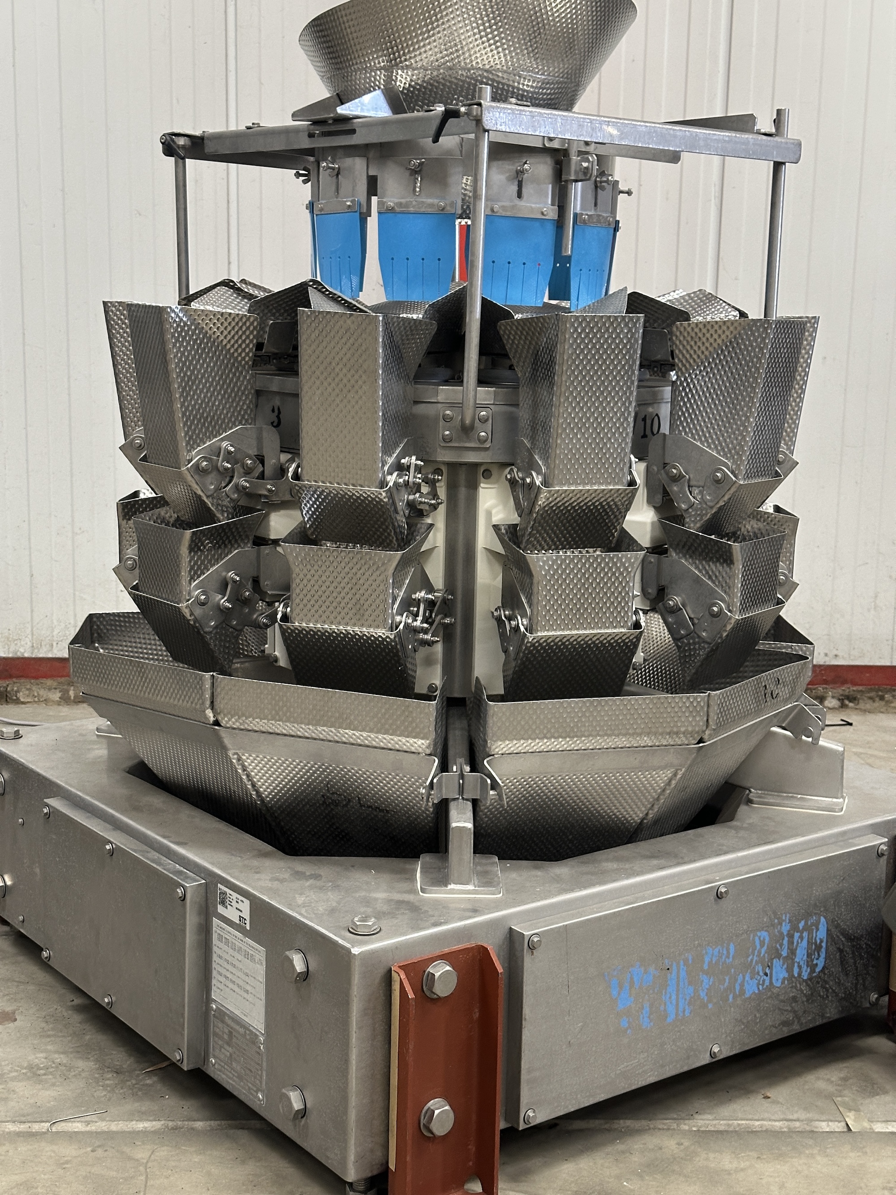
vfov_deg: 39.7
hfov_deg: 30.3
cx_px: 448
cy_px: 598
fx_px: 1657
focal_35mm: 48
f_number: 1.78
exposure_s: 1/33
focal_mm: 6.86
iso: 250
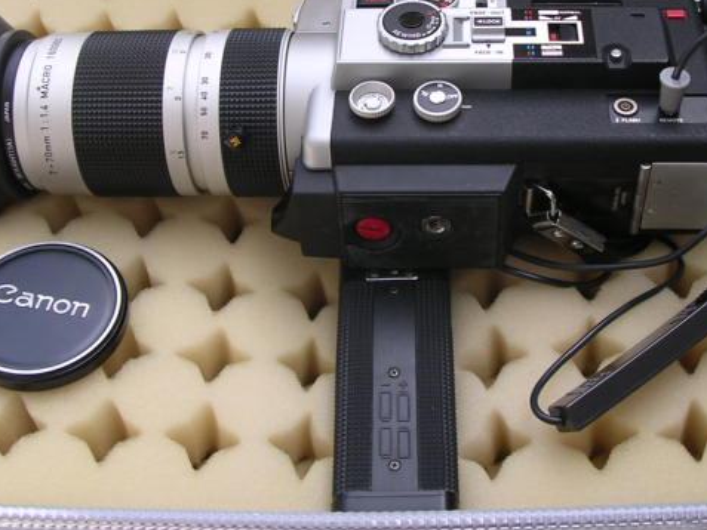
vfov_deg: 28.4
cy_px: 184
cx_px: 372
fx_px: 1042
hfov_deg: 37.5
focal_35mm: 51
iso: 100
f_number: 2.8
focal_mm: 5.8
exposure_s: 1/258
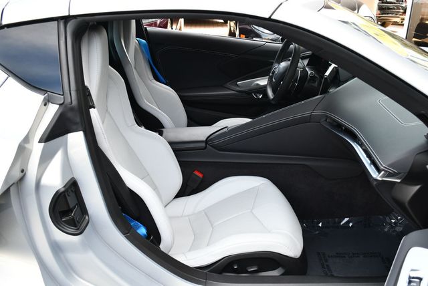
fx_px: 428
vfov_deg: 36.9
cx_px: 214
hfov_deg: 53.1
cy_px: 143
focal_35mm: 36
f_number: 4.5
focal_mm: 18
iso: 400
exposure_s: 1/250
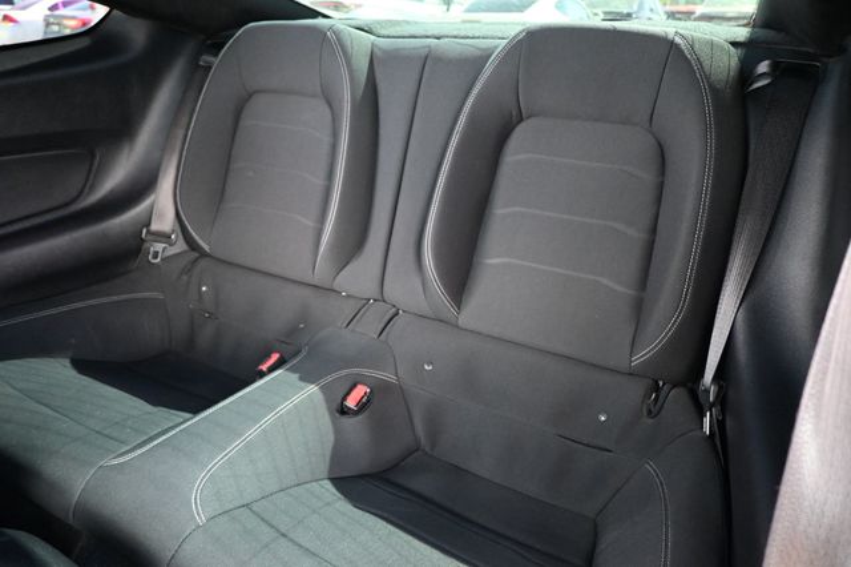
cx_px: 426
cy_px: 284
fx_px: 567
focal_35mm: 24
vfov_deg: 53.1
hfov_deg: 73.8
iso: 2800
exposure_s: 1/125
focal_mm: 16
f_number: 3.5
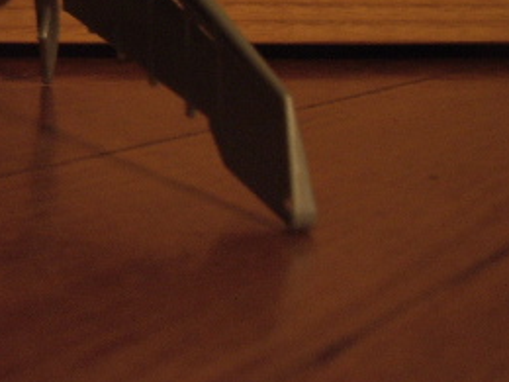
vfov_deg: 16.8
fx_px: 1265
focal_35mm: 86
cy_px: -12
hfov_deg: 21.6
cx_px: -41
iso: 200
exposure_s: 1/15
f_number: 2.6
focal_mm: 5.8
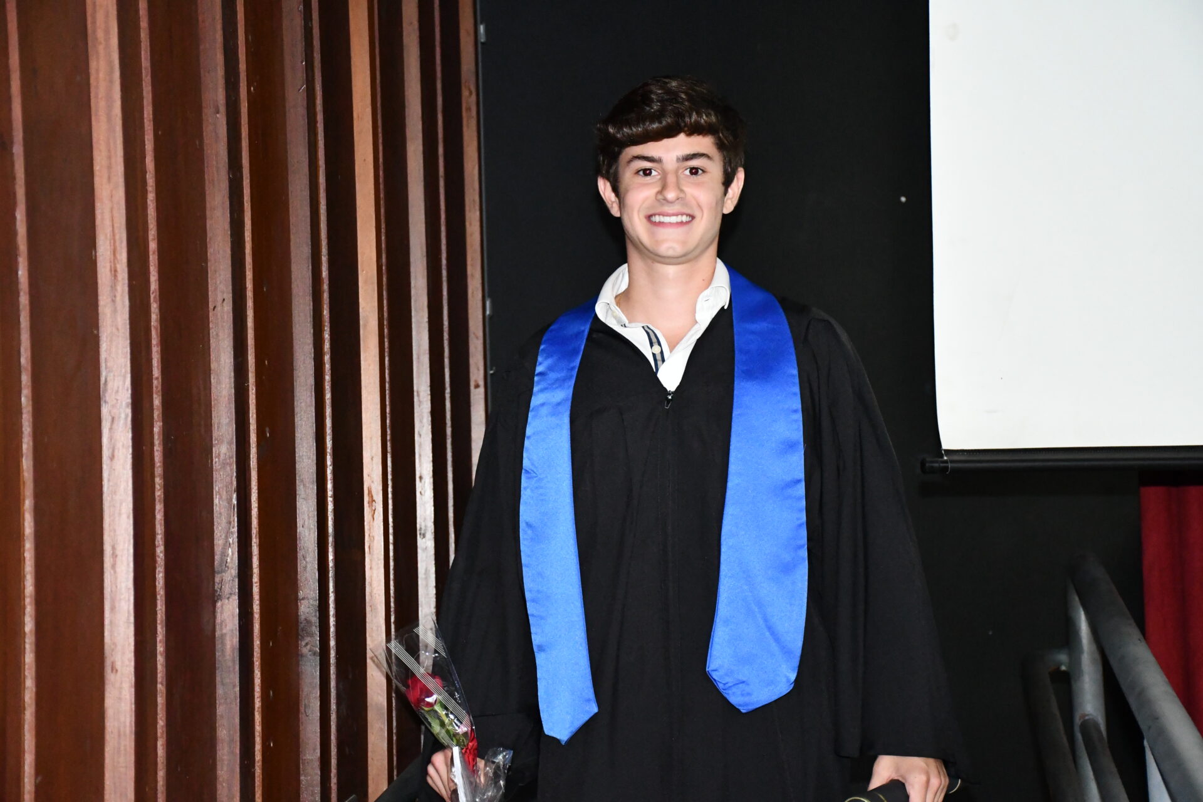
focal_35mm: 78
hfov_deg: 26.0
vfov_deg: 17.5
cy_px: 401
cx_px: 602
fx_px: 2606
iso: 6400
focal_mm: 52
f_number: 4.8
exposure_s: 1/60
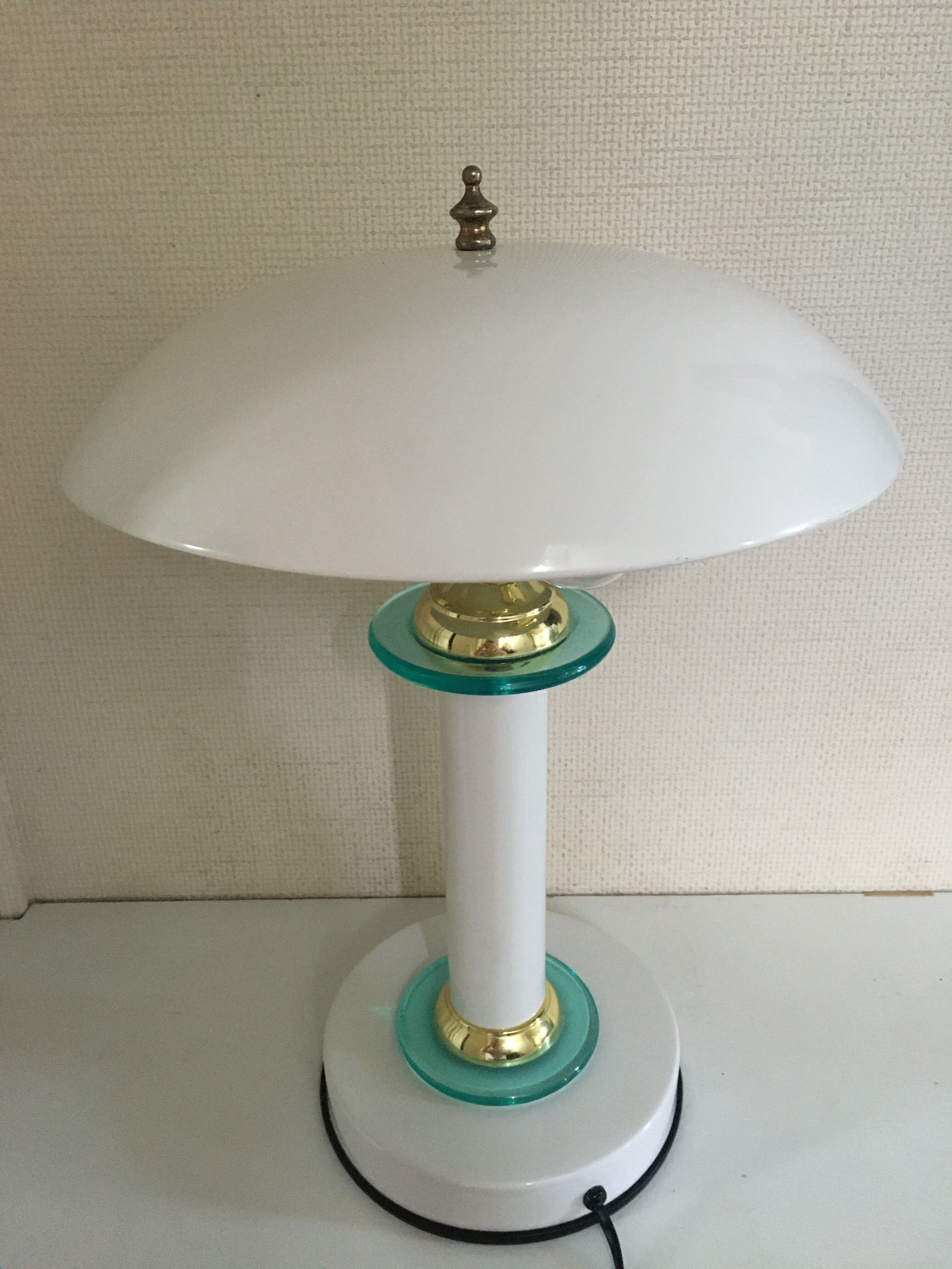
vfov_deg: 61.7
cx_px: 476
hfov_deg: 48.2
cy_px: 634
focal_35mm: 29
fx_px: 1063
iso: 200
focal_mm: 4.15
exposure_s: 1/17
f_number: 2.2
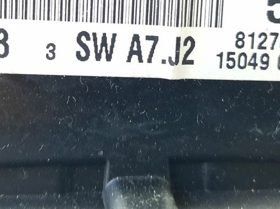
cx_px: 94
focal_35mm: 65
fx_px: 525
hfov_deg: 29.6
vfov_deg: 22.0
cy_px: 14
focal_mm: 4.6
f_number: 2
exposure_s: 1/24
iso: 400
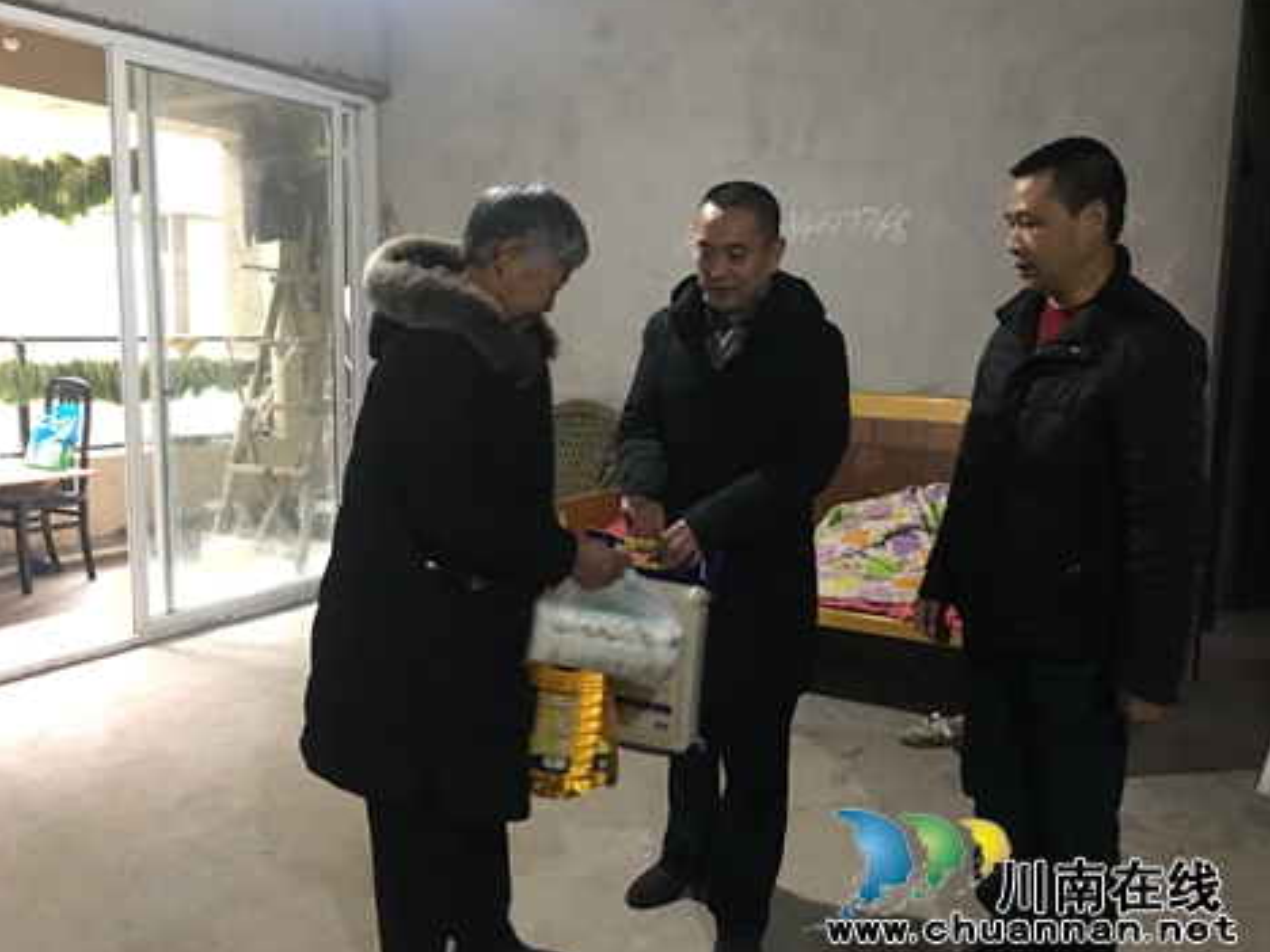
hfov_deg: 58.3
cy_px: 495
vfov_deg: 45.4
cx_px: 651
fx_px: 1137
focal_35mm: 31
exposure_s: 1/8
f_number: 2.2
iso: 125
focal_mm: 4.15
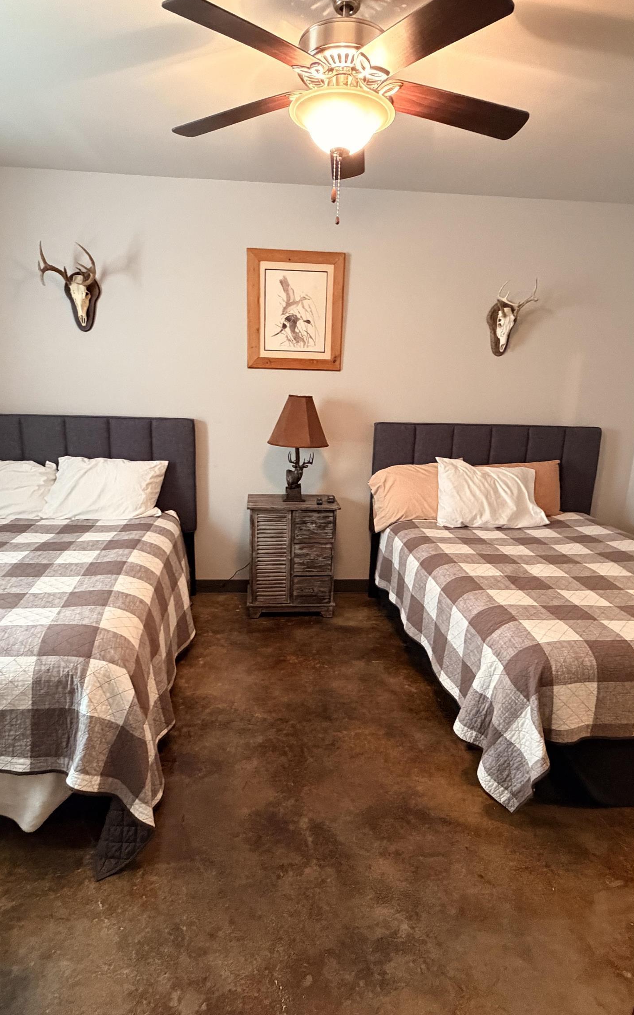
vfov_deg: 85.1
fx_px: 553
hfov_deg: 59.7
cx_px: 312
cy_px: 502
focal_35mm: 20
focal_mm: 2.22
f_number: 2.2
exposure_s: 1/60
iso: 640
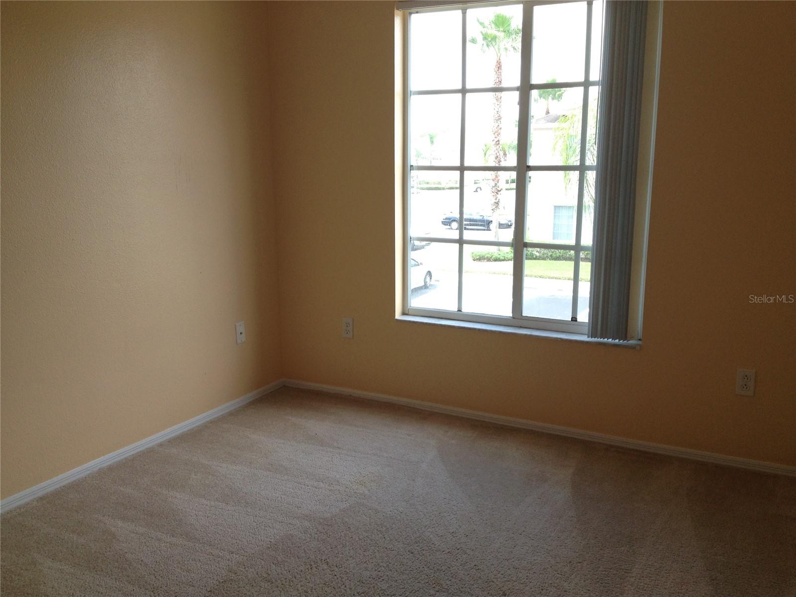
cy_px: 298
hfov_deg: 52.6
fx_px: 805
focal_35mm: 35
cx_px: 398
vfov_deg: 40.7
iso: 80
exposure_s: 1/194
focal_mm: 4.28
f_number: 2.4
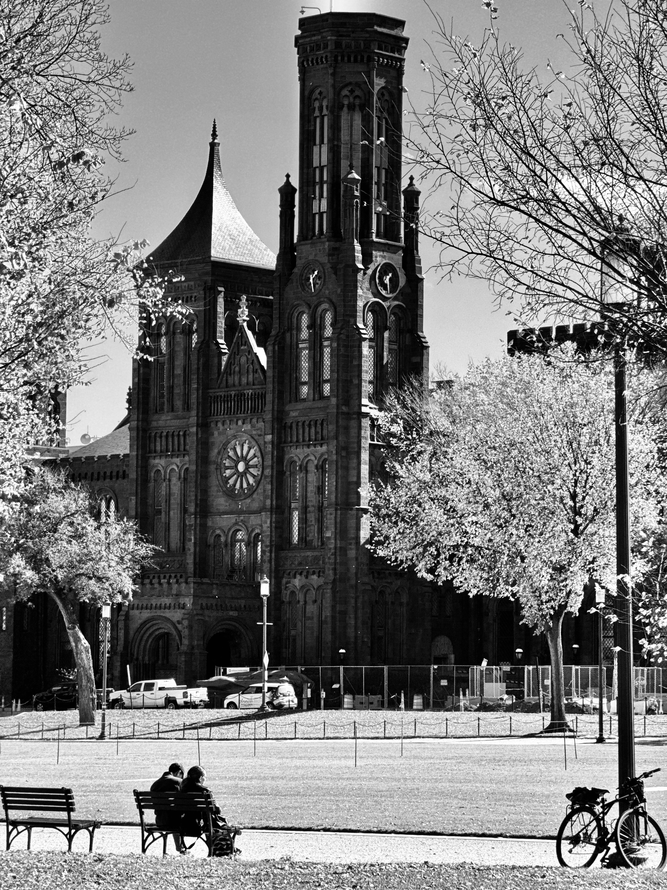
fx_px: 3083
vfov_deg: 16.4
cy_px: 445
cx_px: 334
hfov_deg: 12.3
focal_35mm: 120
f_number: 2.8
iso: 50
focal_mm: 15.66
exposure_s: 1/687
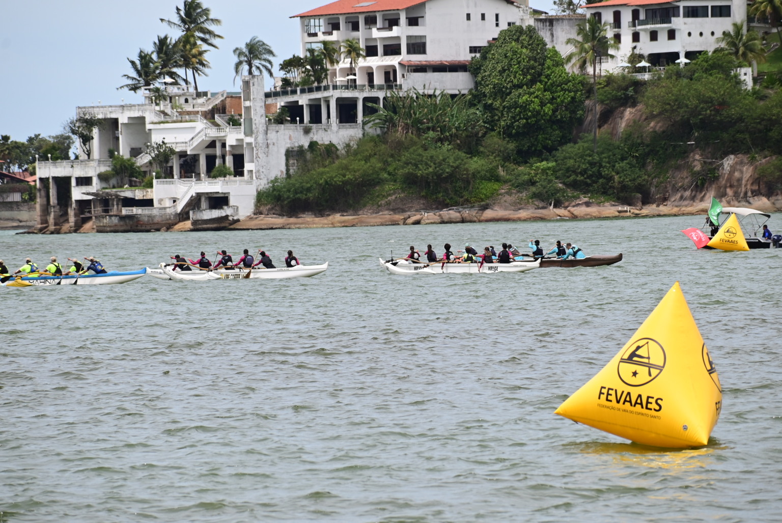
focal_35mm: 240
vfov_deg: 5.7
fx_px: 5218
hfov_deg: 8.6
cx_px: 391
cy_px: 262
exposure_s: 1/1250
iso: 320
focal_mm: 160
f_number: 9
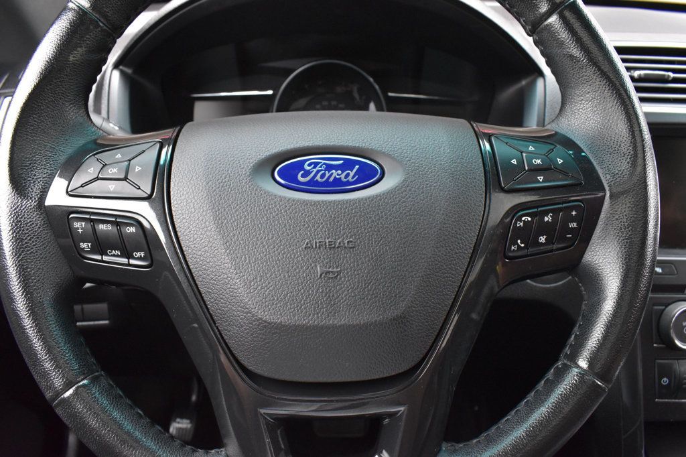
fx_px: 514
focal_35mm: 27
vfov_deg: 47.9
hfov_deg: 67.4
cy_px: 228
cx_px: 343
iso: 2500
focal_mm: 18
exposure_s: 1/80
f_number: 9
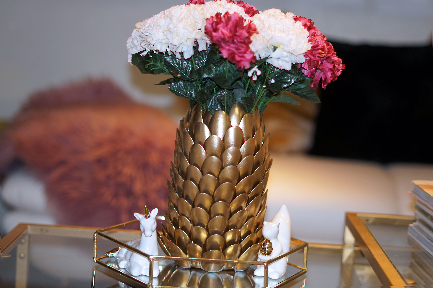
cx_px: 216
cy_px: 144
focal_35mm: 75
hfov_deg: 27.0
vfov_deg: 18.2
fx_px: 902
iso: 125
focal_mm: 50
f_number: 1.8
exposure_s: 1/60
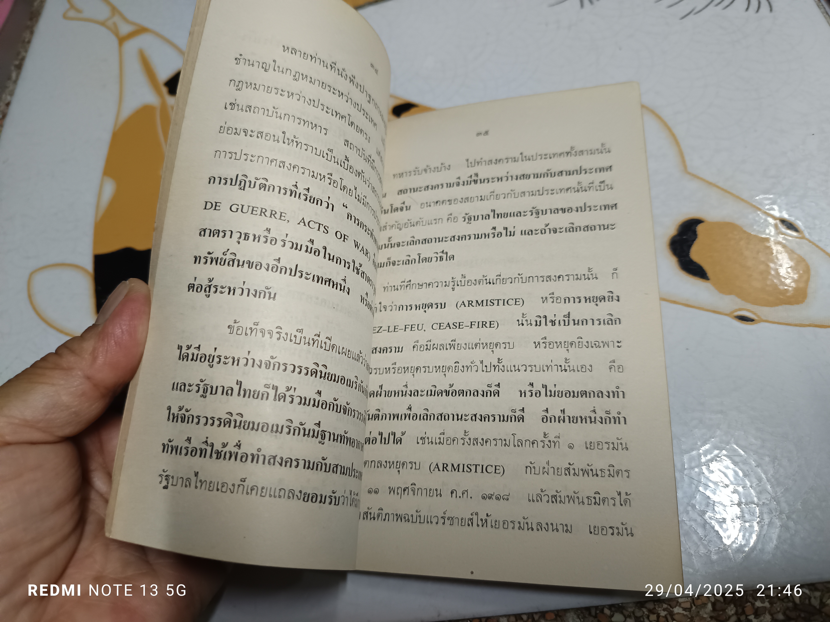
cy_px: 311
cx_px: 415
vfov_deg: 56.8
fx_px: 575
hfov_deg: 71.6
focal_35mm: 24
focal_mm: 5.31
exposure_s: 1/33.3
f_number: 1.7
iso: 880
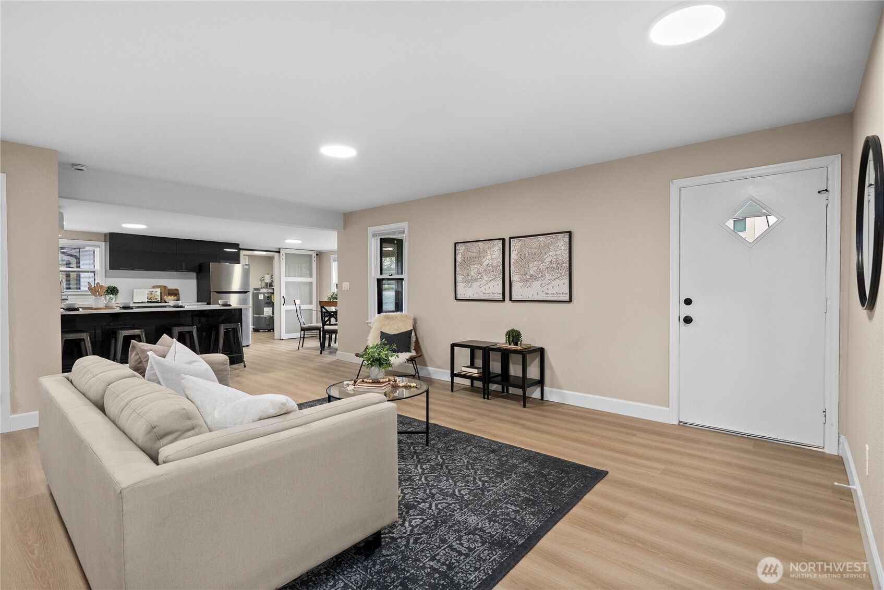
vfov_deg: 73.8
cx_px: 442
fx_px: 393
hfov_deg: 96.7
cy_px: 295
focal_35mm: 16
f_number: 7.1
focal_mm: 16
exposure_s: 1/8
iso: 1000
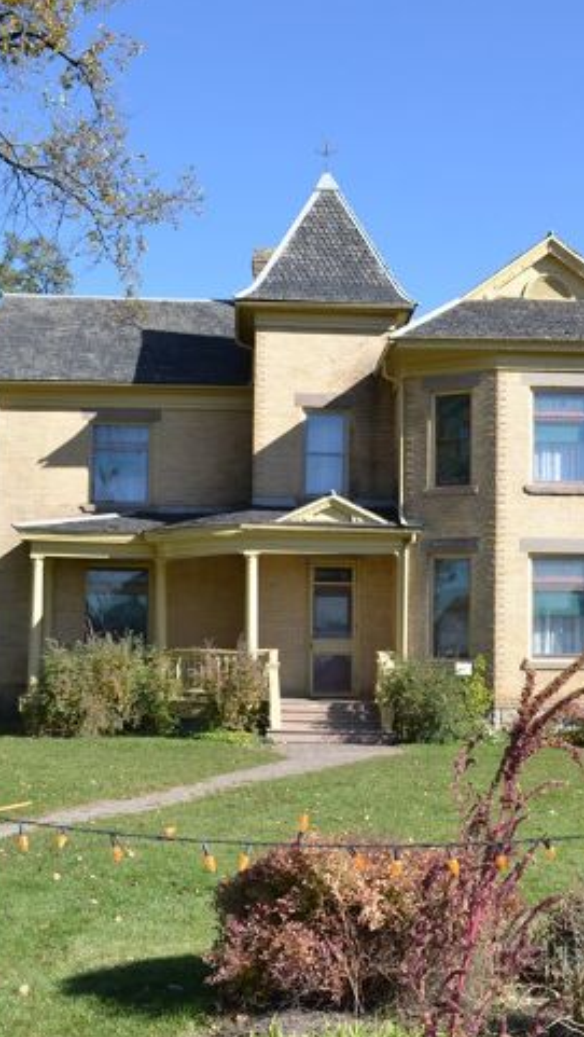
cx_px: 323
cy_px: 520
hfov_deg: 22.7
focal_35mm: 53
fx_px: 1457
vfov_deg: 39.2
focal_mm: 22
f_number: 7.1
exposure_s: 1/200
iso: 100
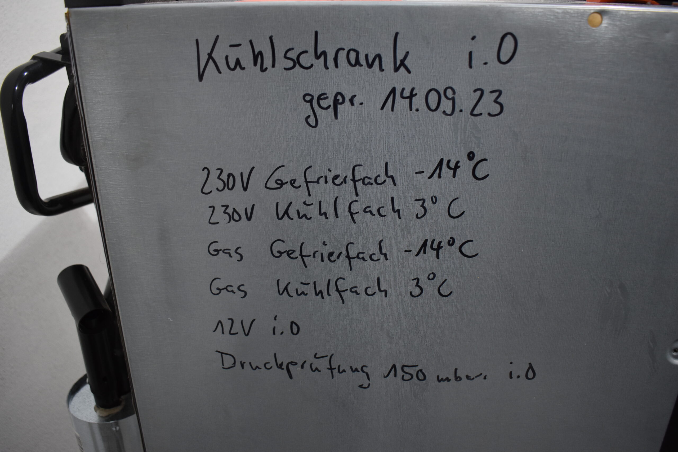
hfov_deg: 61.9
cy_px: 226
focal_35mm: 30
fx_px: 565
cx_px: 339
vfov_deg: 43.6
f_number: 3.5
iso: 800
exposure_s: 1/200
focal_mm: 20
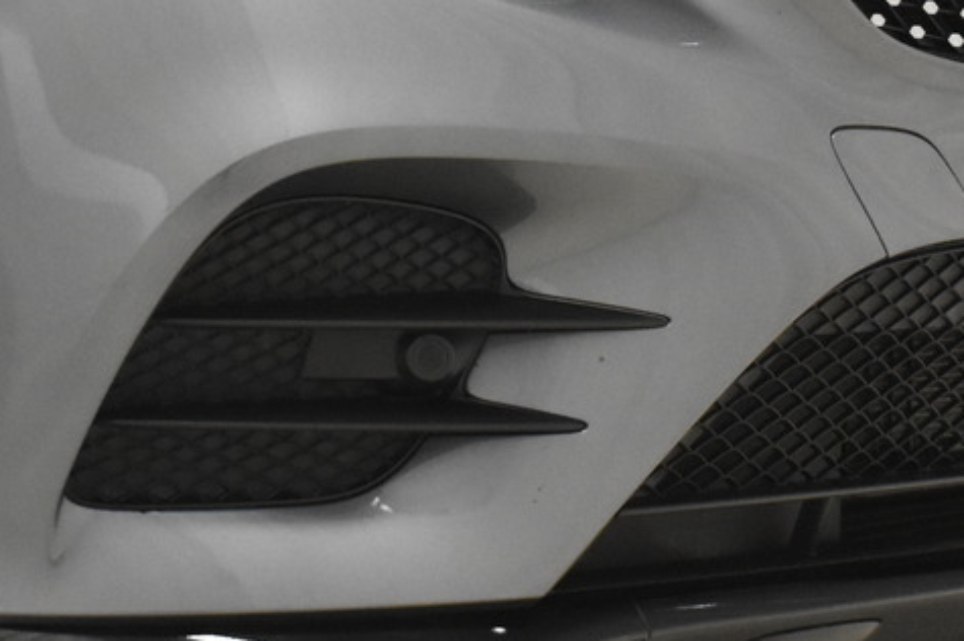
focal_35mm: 159
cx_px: 542
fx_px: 4247
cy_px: 85
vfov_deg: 8.6
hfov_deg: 12.9
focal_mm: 31
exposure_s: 1/50
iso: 2500
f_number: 4.2
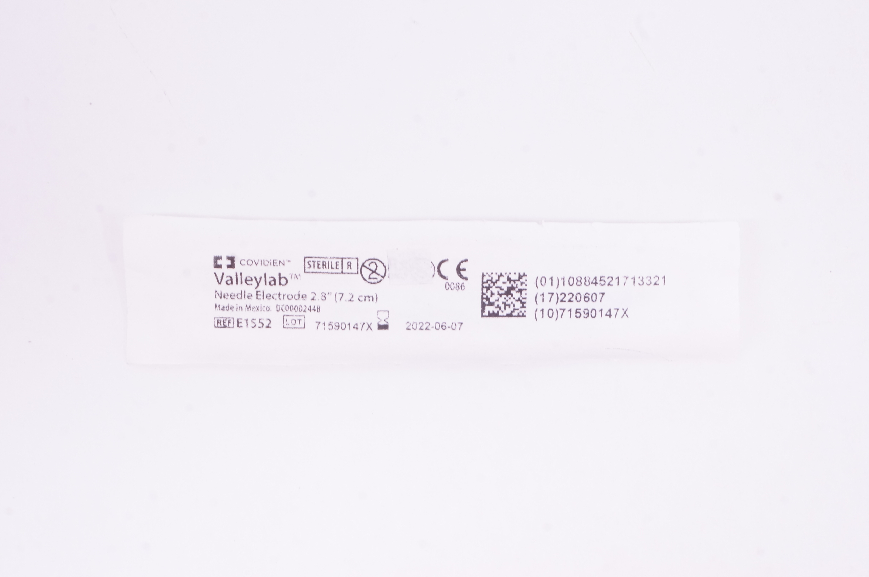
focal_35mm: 63
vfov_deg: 21.5
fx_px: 1519
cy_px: 288
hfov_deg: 31.9
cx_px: 434
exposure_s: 1/15
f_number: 16
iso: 800
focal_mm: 42
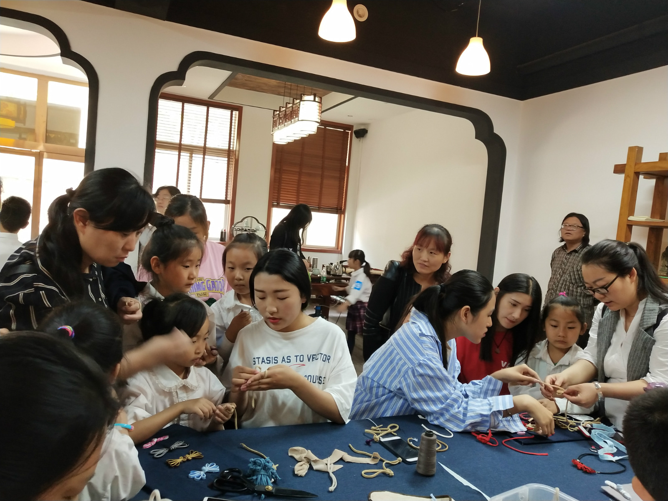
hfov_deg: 60.0
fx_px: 579
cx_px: 334
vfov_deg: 46.8
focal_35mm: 30
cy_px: 250
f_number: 1.8
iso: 305
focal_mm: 3.95
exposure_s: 1/50
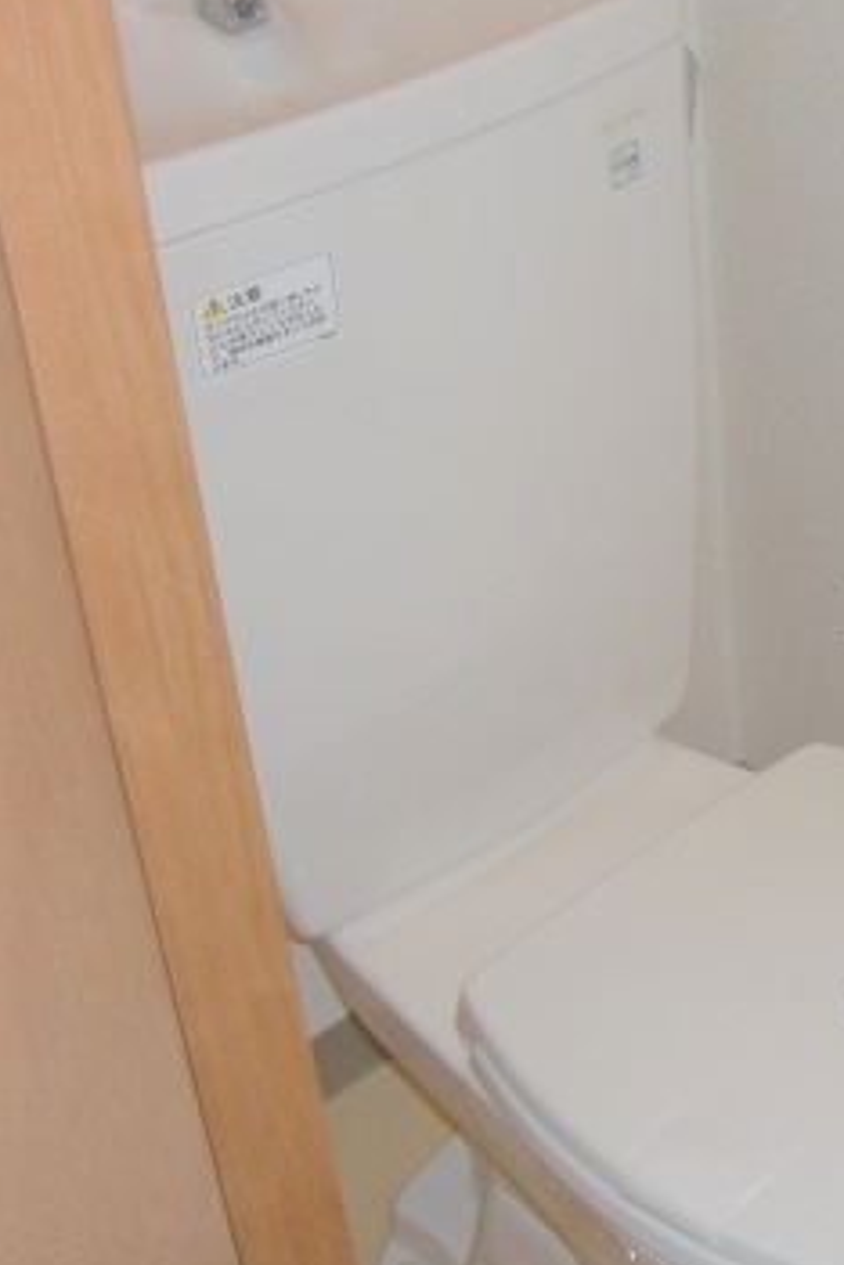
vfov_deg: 28.1
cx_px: 1093
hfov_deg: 17.7
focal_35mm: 72
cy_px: 598
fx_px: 2532
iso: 100
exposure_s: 1/60
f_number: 2.8
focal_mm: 7.9
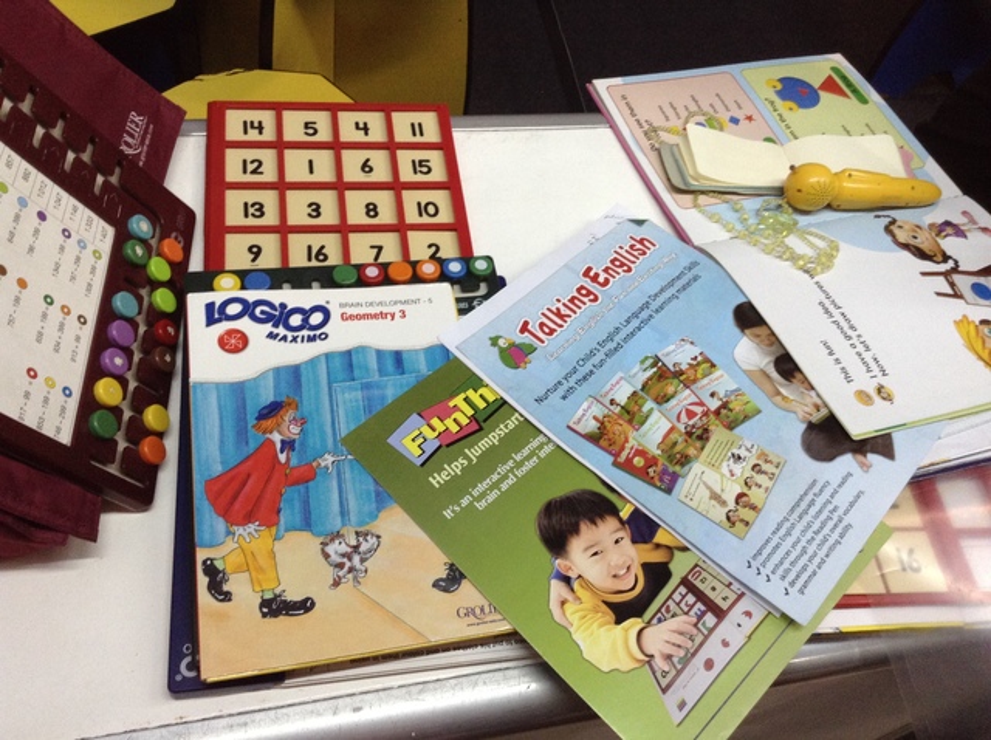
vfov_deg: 42.8
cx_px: 496
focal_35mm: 33
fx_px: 943
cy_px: 370
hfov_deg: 55.4
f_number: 2.4
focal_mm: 3.3
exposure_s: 1/24
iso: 100
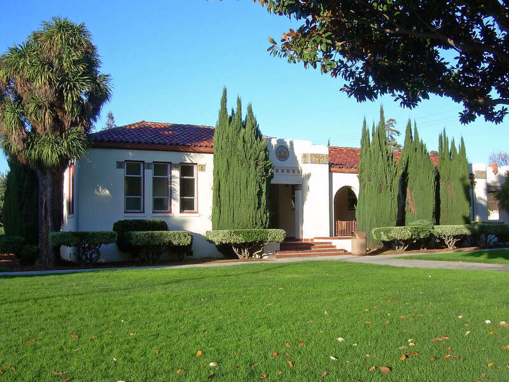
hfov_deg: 49.0
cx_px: 254
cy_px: 191
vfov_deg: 37.7
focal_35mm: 38
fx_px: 559
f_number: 4.6
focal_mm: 6.3
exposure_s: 1/210
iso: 50
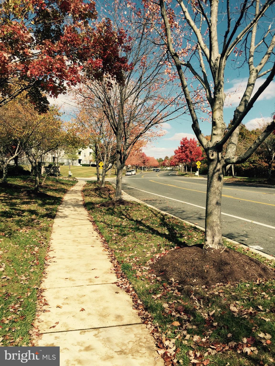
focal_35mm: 29
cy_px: 183
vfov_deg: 61.7
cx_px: 138
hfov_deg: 48.2
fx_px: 307
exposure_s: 1/2326
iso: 32
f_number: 2.2
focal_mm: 4.15
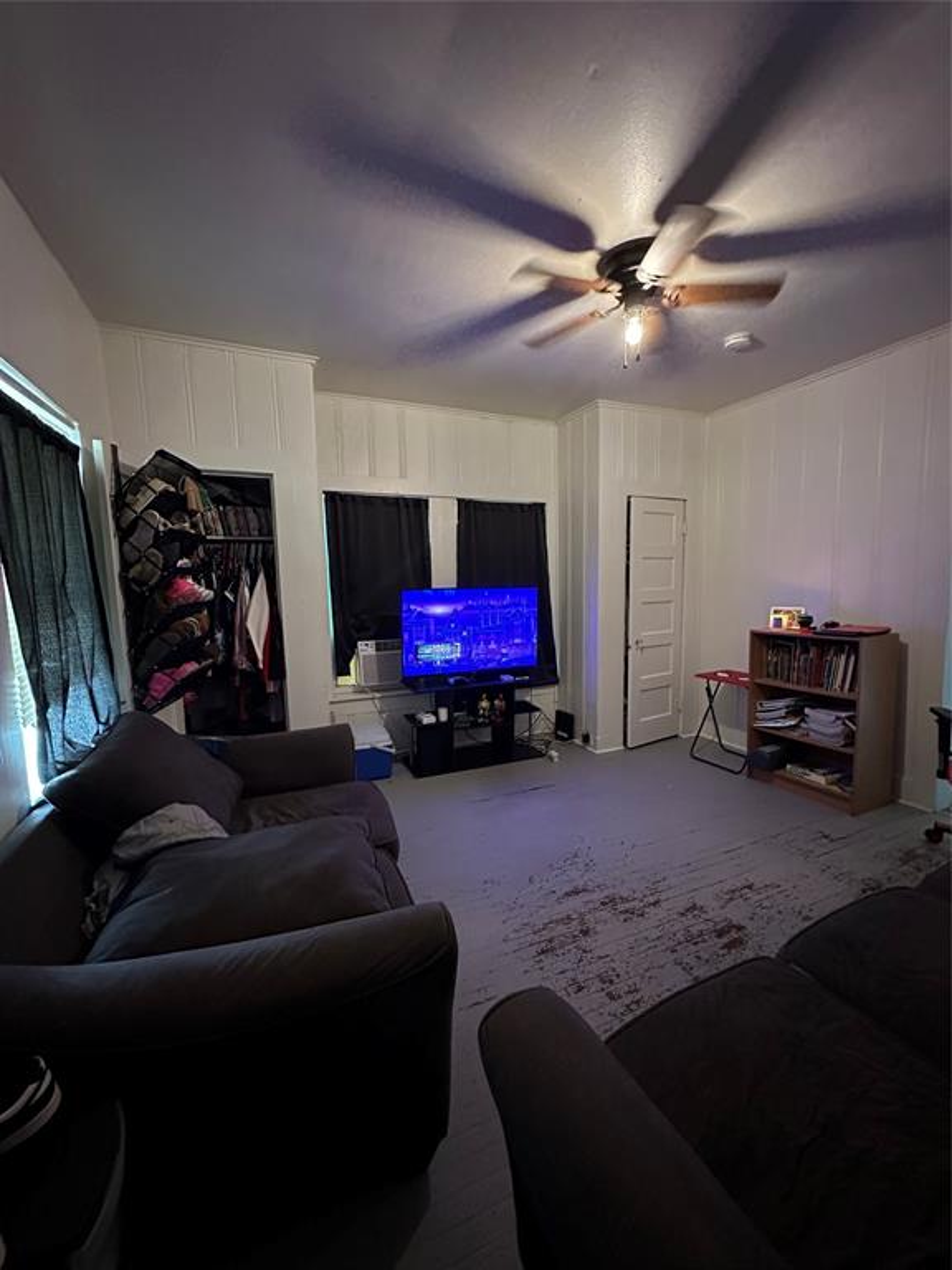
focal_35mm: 14
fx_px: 513
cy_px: 635
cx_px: 476
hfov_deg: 85.7
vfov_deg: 102.1
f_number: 2.2
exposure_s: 1/40
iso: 1250
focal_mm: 2.22
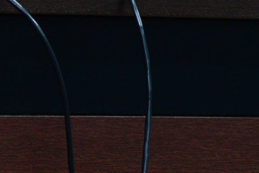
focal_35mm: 609
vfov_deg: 2.2
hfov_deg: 3.4
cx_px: 104
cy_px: -249
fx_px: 4382
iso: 1600
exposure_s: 1/60
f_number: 4.5
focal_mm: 98
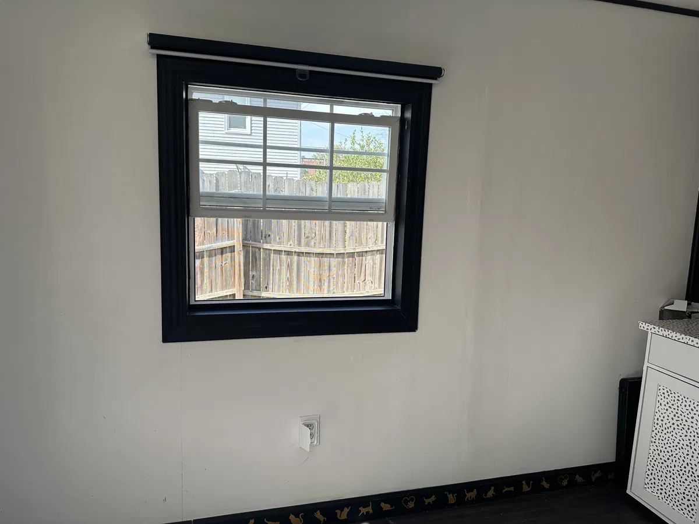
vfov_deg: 56.8
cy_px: 262
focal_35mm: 24
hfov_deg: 71.6
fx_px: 485
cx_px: 350
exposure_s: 1/597
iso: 80
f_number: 1.78
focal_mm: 6.86
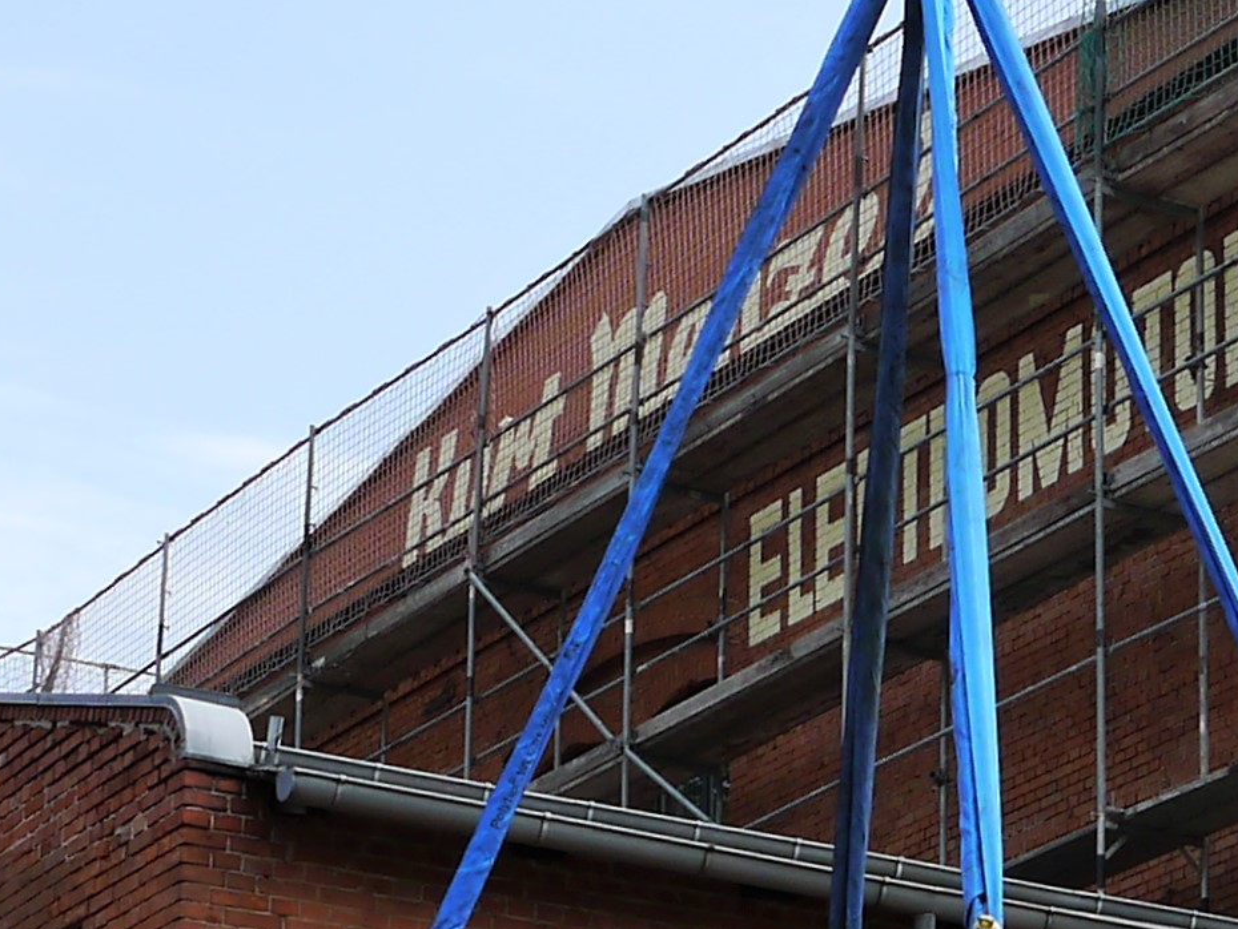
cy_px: 1108
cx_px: 888
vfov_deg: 16.8
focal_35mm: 84
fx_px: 3005
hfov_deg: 23.1
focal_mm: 15
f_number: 6.3
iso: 160
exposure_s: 1/320
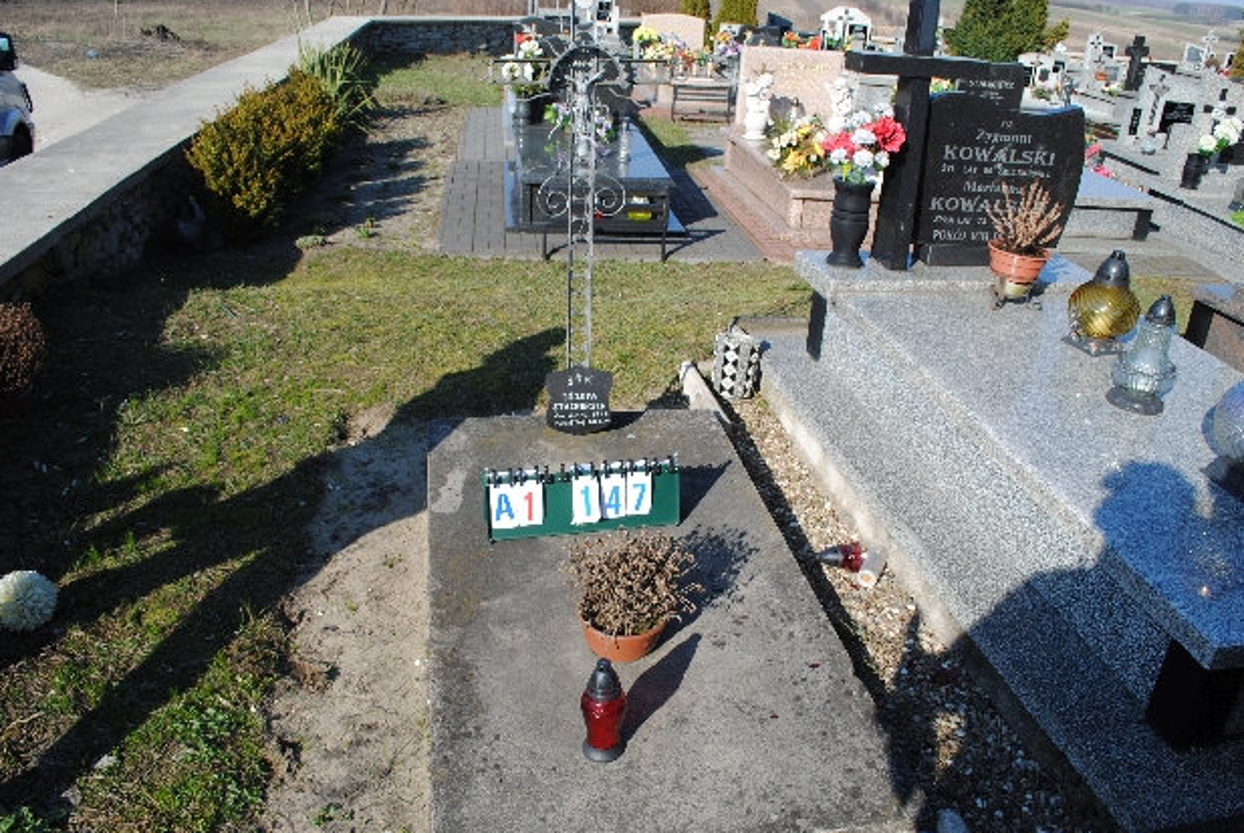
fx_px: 969
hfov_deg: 65.4
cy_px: 424
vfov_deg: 46.5
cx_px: 625
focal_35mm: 28
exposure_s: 1/200
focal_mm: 18
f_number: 7.1
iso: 100
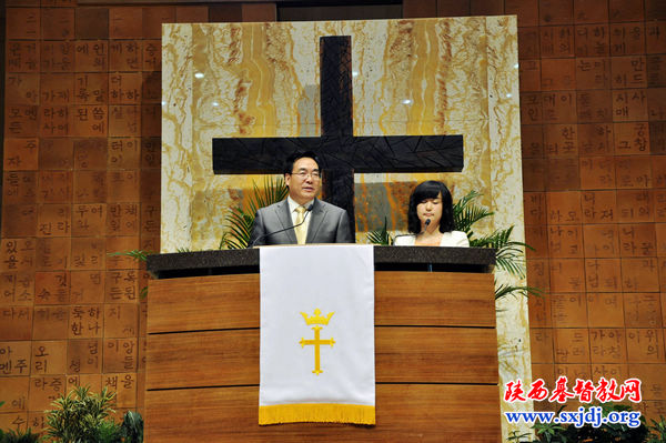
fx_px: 1331
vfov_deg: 18.9
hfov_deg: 28.1
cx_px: 333
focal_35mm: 72
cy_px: 222
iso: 320
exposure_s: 1/40
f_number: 4.8
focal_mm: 48
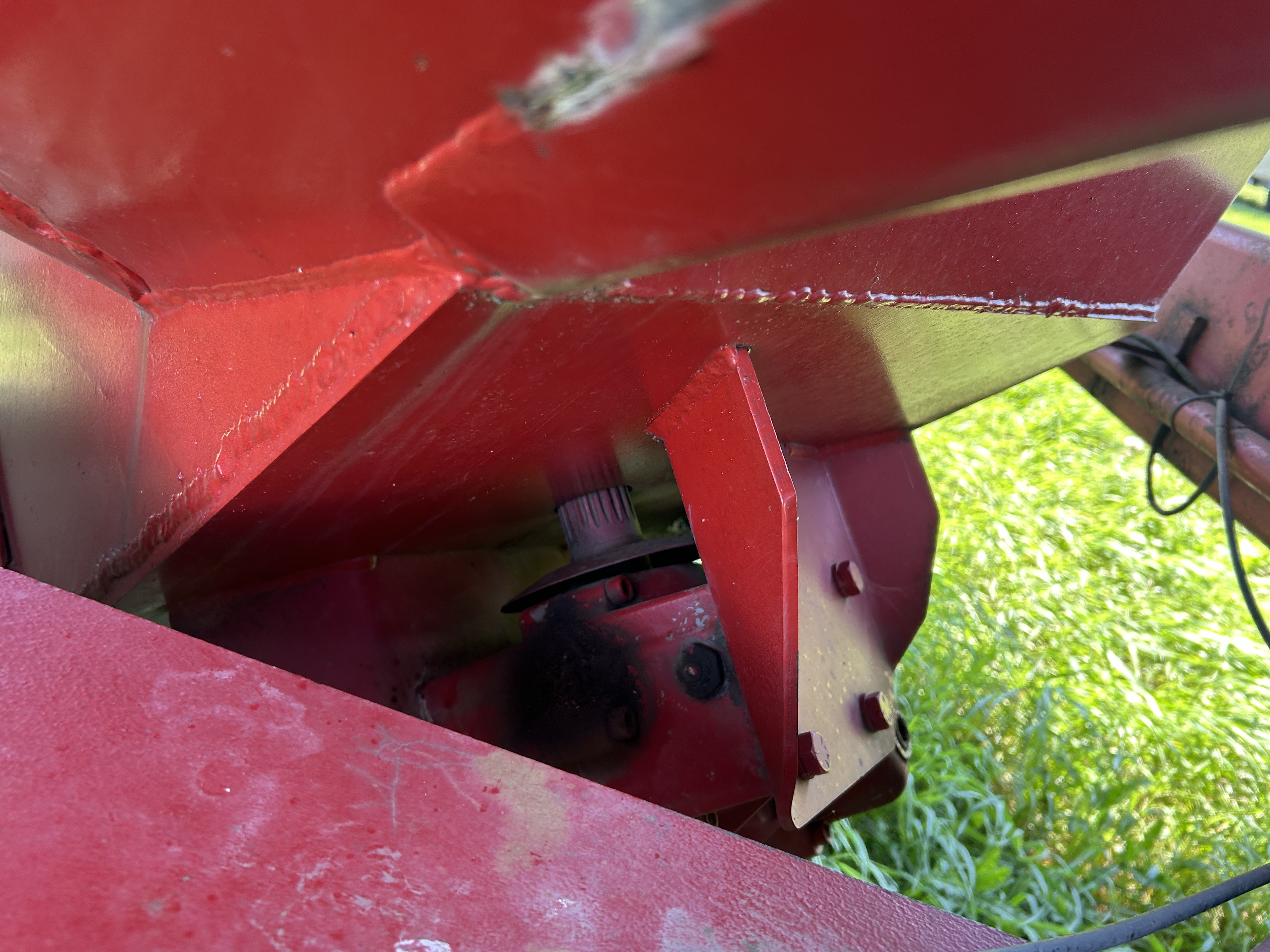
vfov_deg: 51.4
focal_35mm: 27
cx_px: 630
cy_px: 480
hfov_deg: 65.3
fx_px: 991
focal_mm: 5.7
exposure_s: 1/153
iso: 64
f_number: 1.5
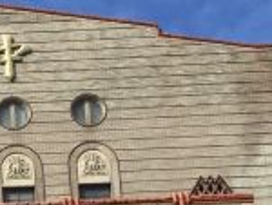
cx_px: -107
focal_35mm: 135
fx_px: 1062
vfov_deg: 10.3
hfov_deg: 13.9
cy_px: 375
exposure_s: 1/2198
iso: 32
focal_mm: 4.15
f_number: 2.2
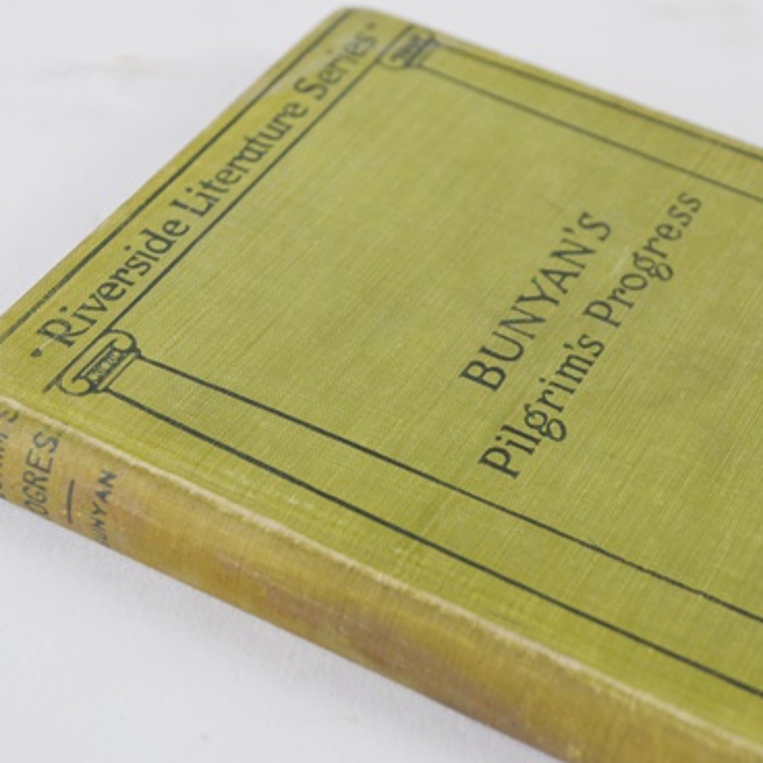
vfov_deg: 23.8
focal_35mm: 73
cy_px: 355
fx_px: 1813
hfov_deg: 23.7
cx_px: 452
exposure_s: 1/125
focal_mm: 35
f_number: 5.6
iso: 360
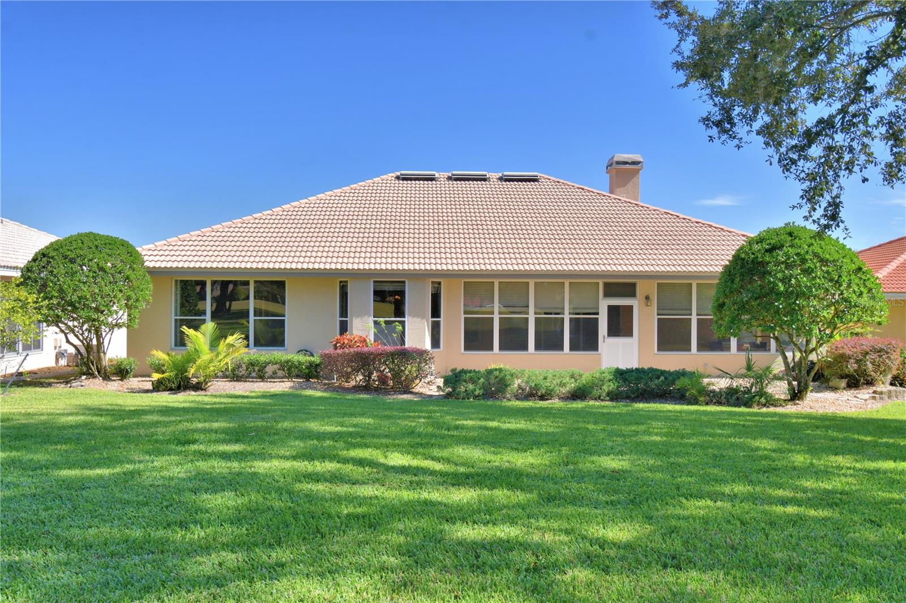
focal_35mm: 30
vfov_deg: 43.6
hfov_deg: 61.9
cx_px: 453
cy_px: 302
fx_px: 755
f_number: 9
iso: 100
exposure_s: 1/250
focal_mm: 20
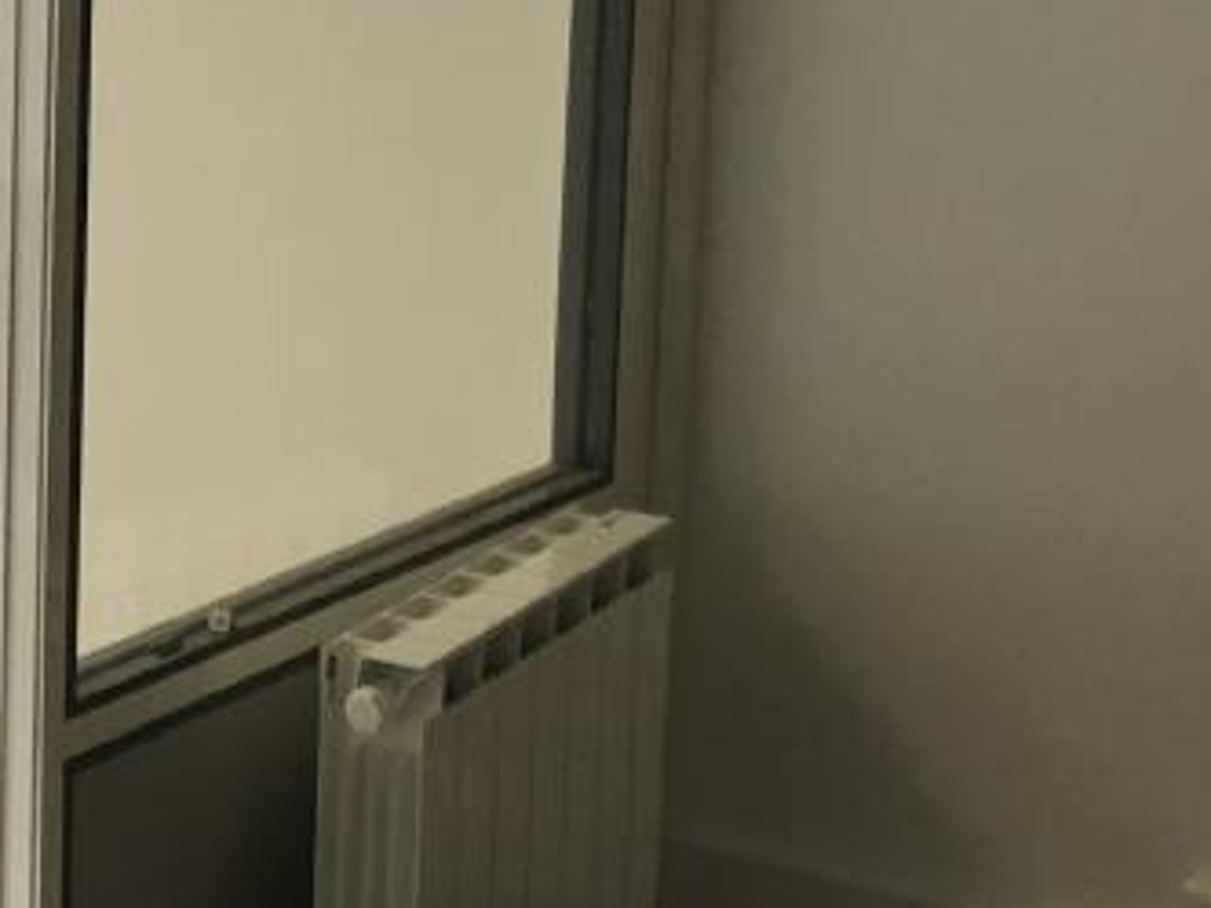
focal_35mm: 108
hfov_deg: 17.3
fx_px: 3778
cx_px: -288
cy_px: 193
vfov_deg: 13.6
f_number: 1.8
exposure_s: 1/17
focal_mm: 3.99
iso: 40
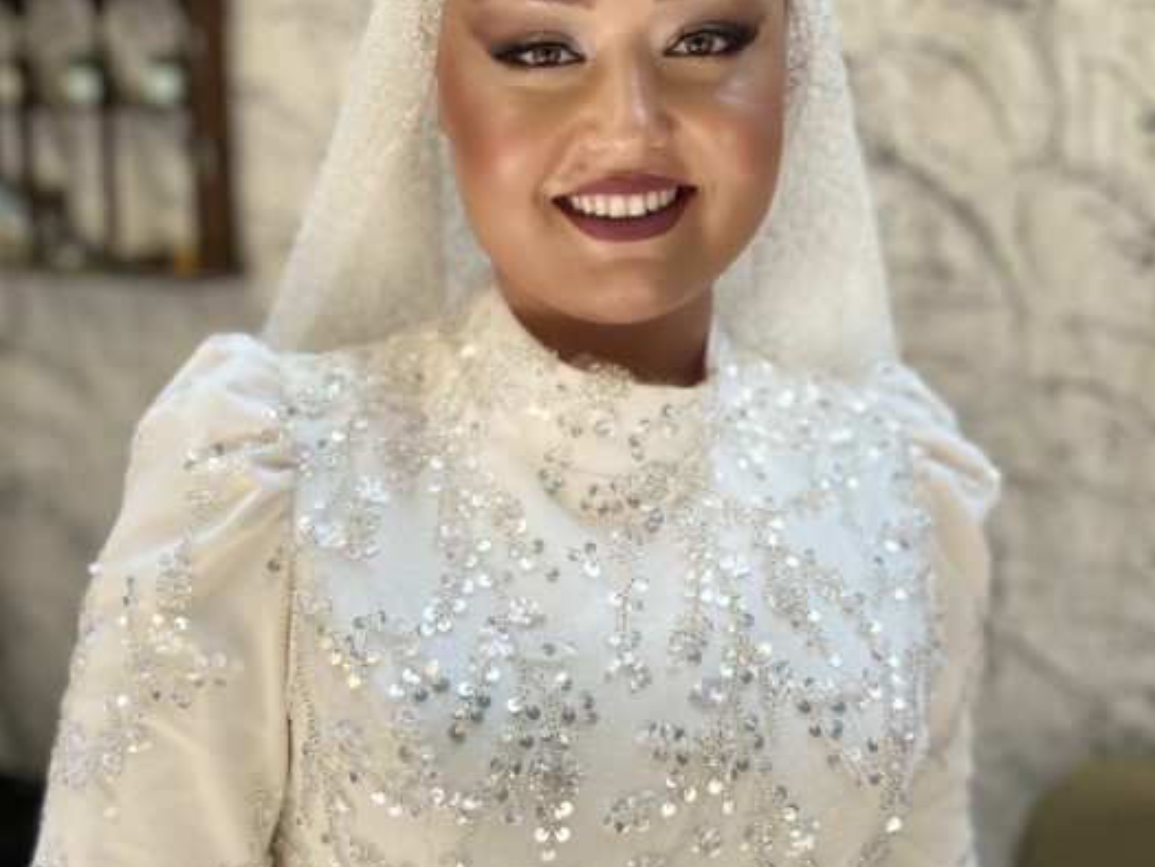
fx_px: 1268
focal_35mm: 38
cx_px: 526
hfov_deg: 48.9
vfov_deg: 37.7
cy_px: 420
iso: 50
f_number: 1.6
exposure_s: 1/513
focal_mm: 5.1
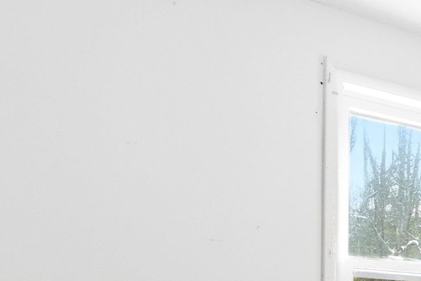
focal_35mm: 62
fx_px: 725
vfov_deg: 20.2
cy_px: 362
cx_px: 545
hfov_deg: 27.2
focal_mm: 10
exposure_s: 1/125
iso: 800
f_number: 8
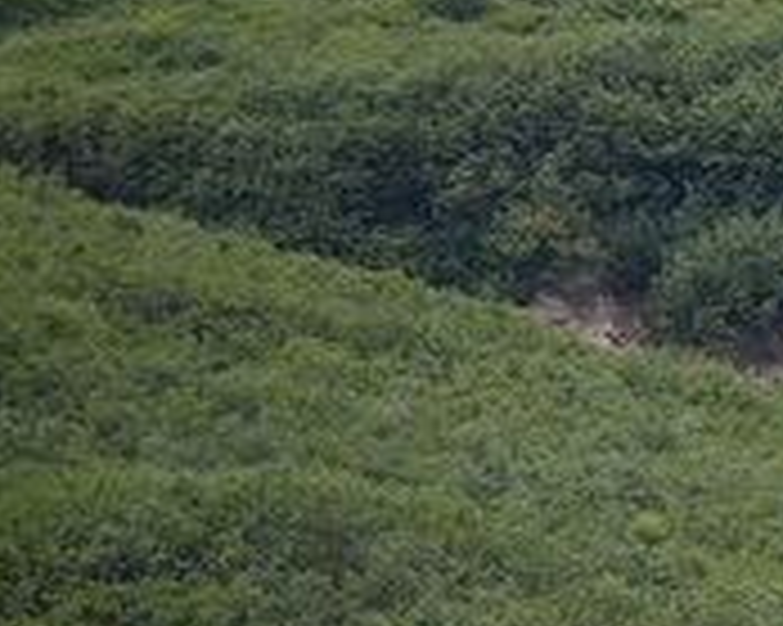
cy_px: 378
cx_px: 2574
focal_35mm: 829
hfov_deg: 2.3
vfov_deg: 1.9
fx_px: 19200
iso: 140
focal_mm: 120
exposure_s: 1/250
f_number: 4
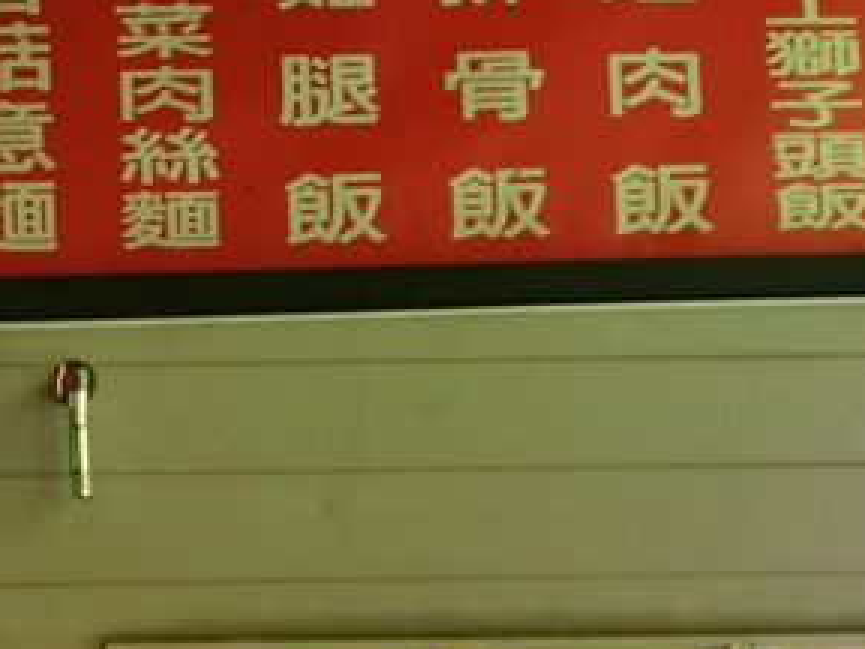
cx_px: 21
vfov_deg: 15.4
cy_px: 589
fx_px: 2374
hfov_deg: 20.1
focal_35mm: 95
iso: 320
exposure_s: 1/30
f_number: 2.2
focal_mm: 4.5
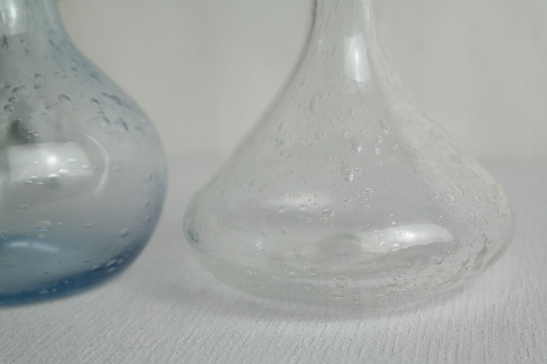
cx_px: 274
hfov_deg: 26.3
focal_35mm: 77
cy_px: 182
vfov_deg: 17.7
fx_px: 1170
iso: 400
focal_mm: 50
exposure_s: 1/80
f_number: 5.6
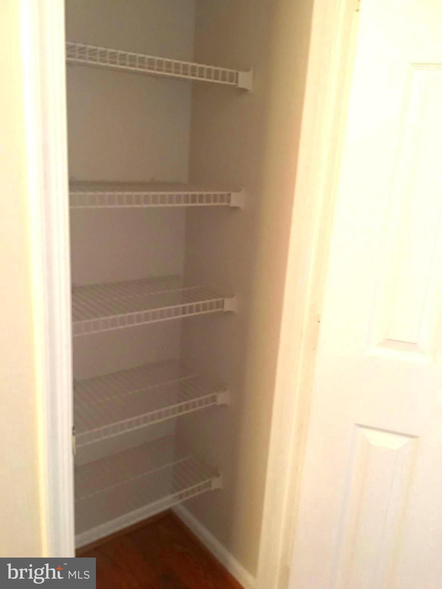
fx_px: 494
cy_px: 294
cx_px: 221
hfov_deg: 48.2
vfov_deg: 61.7
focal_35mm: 29
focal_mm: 4.15
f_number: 2.2
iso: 160
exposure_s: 1/4
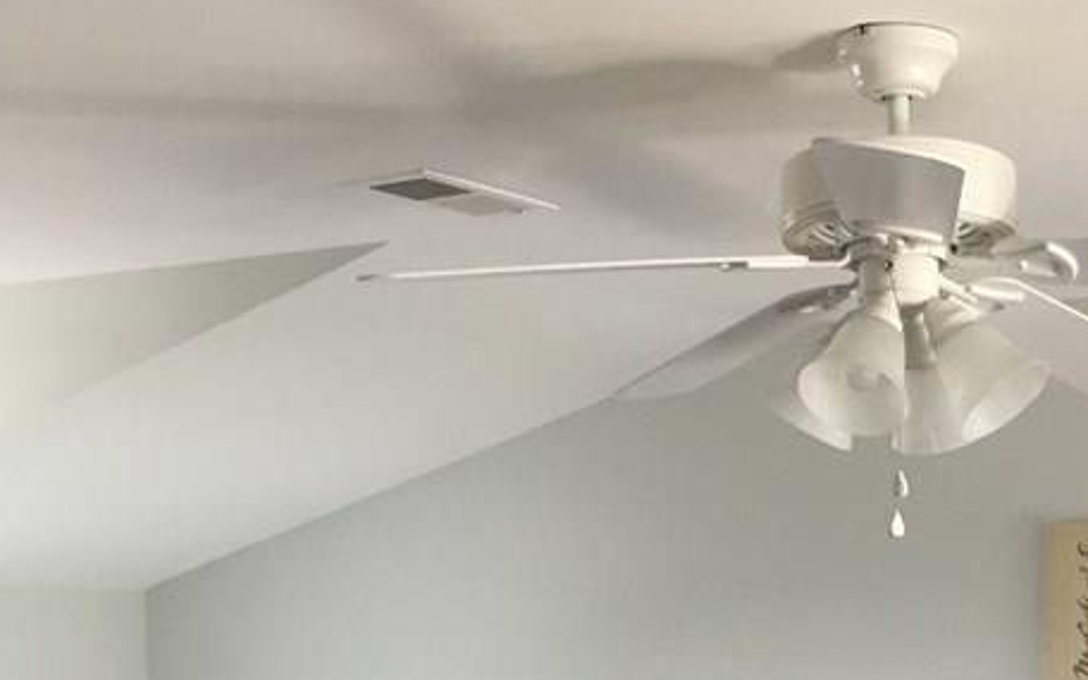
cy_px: 866
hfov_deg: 28.9
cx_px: 923
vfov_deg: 17.7
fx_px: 2046
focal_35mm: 69
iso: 100
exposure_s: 1/30
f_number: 2.2
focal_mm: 4.15
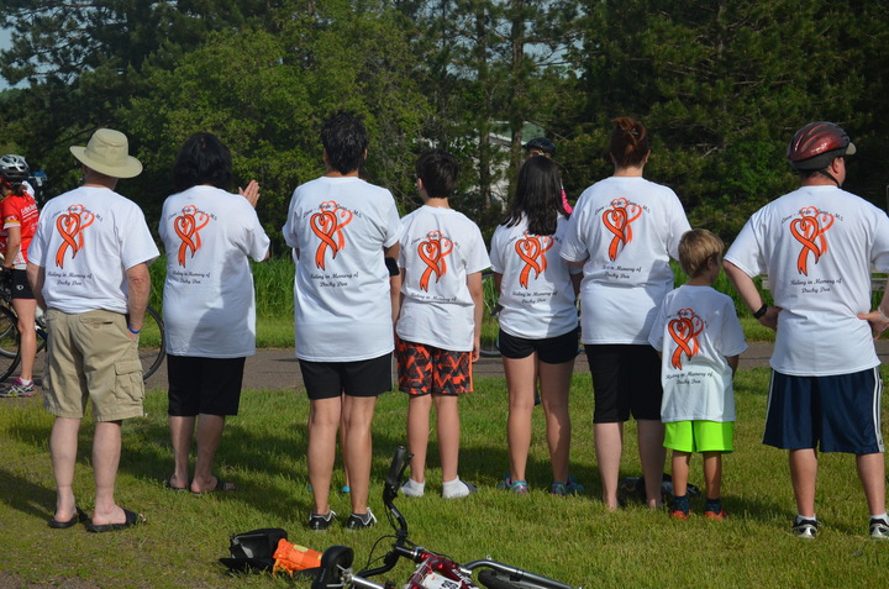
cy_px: 294
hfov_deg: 24.7
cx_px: 444
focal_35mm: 82
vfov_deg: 16.5
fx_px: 2033
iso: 400
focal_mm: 55
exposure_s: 1/1600
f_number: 7.1
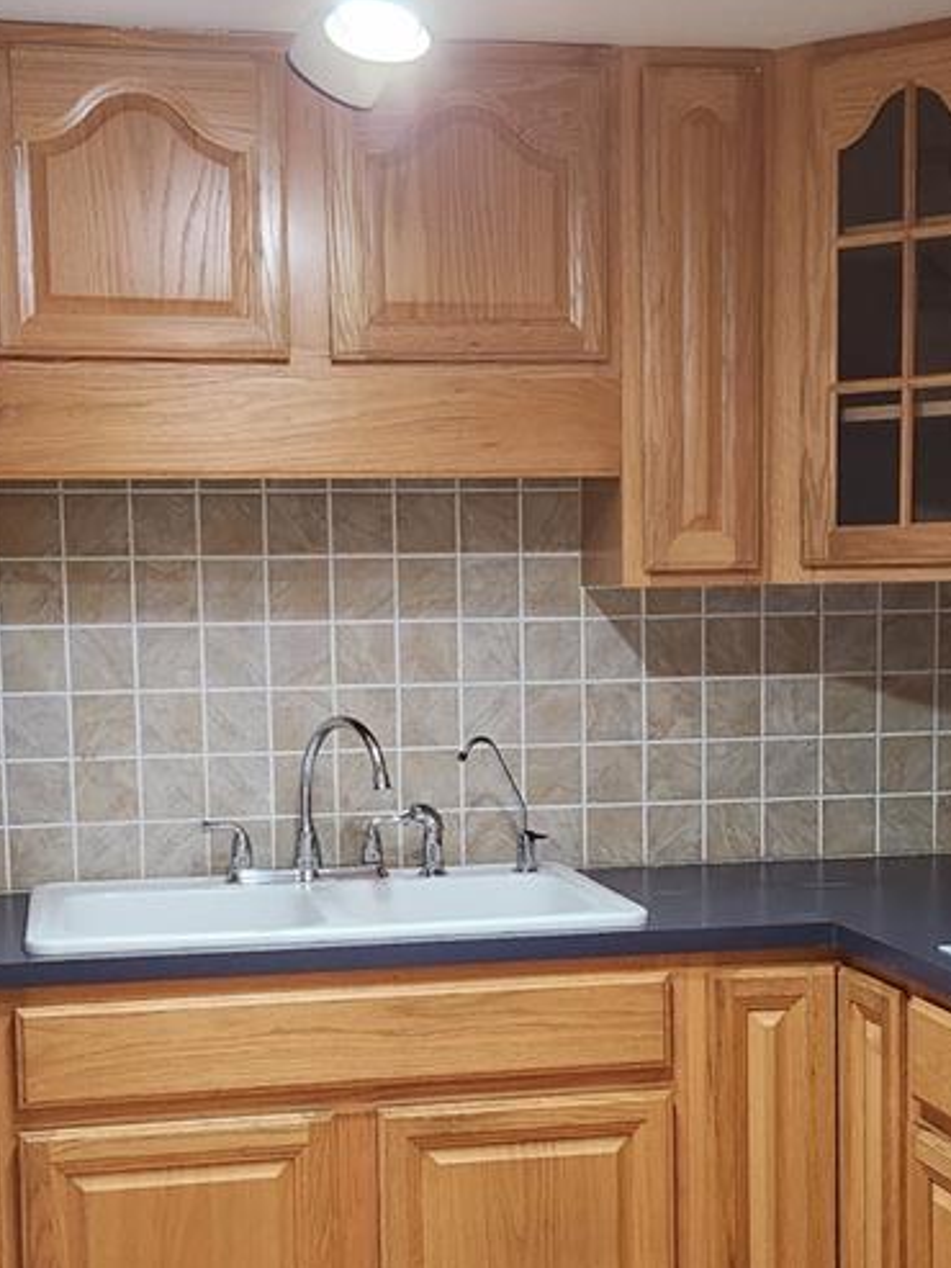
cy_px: 808
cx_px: 522
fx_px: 2050
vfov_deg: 34.1
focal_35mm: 56
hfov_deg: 26.1
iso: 250
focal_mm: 5.4
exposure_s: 1/120
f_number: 1.8
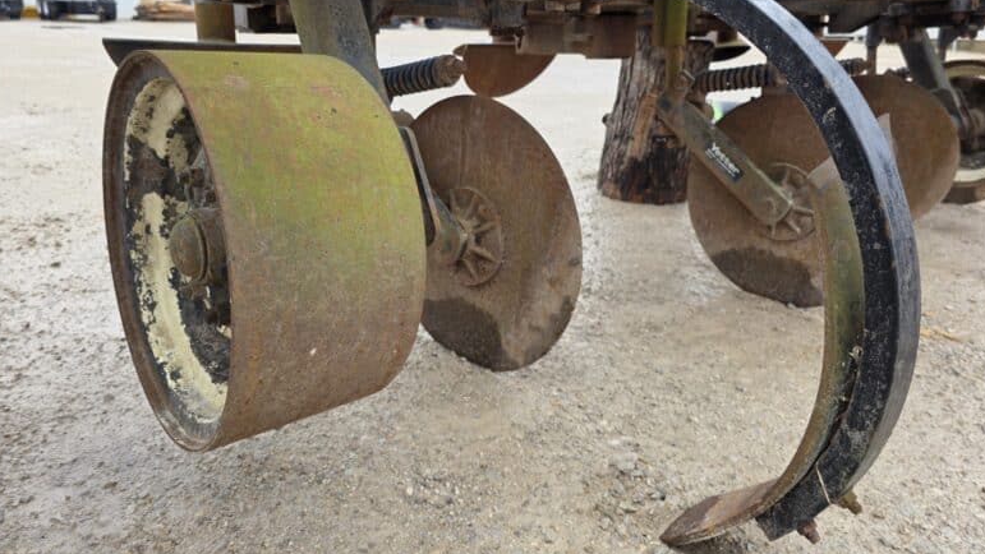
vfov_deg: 44.0
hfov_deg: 71.9
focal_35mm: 26
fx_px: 679
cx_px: 480
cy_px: 204
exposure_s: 1/180
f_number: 1.7
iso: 40
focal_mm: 6.3
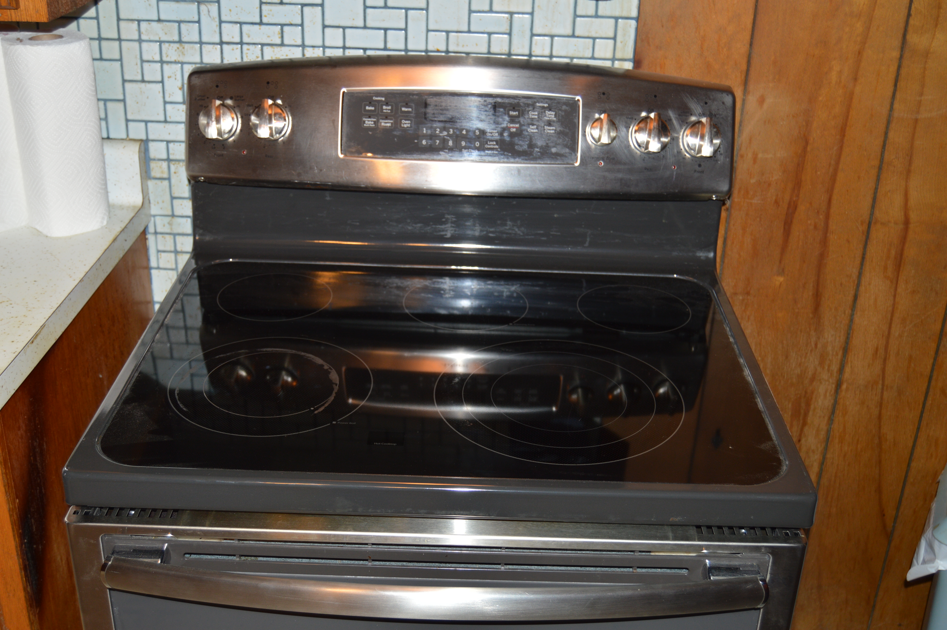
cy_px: 315
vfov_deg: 31.8
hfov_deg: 46.4
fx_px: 1104
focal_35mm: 42
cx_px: 474
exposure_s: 1/60
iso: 200
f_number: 4
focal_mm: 28
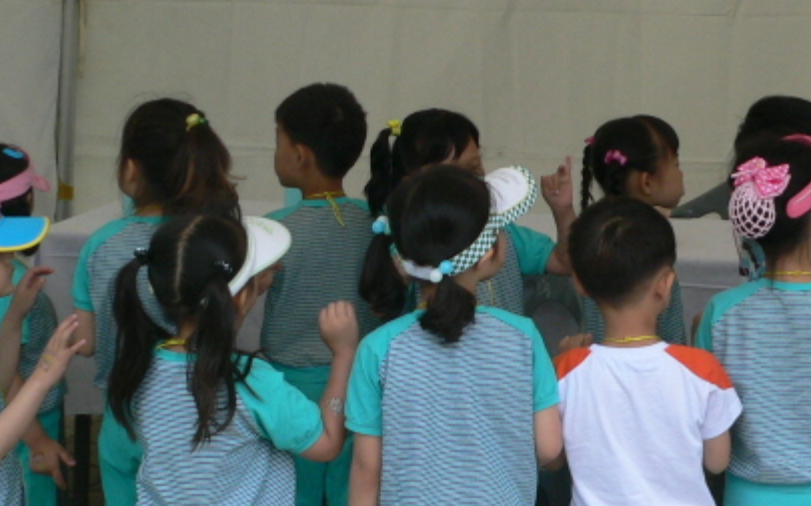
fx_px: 1989
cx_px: 743
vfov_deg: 14.2
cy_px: -38
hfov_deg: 22.4
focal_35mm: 90
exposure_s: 1/250
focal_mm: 7.1
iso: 100
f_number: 4
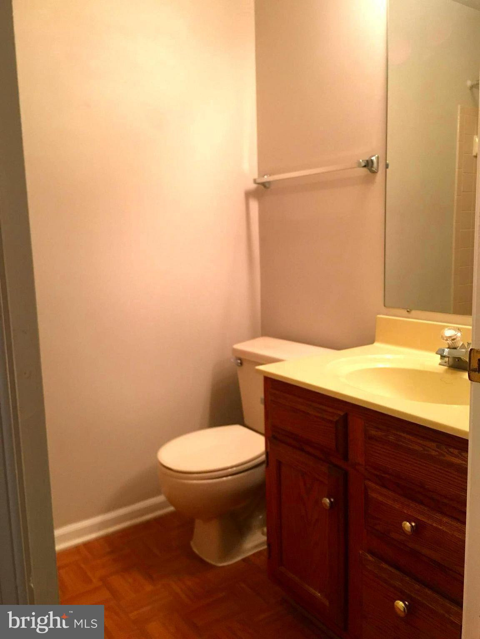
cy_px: 320
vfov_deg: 61.7
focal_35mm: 29
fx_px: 536
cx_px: 240
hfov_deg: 48.2
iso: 64
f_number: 2.2
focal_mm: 4.15
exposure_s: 1/15
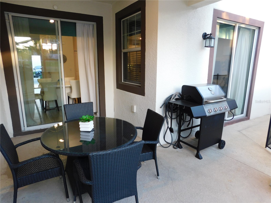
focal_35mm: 23
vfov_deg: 58.9
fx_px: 180
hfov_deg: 73.9
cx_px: 136
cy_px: 102
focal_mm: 4
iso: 160
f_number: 3
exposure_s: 1/30
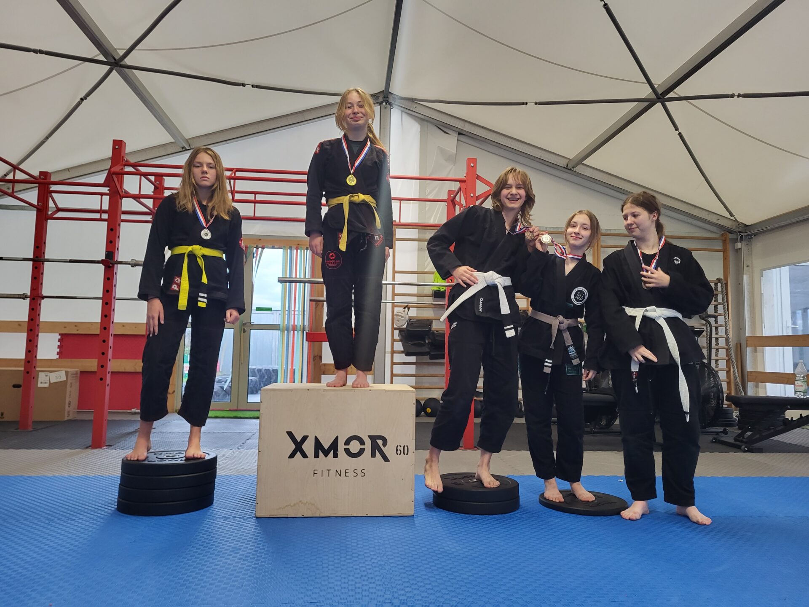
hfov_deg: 67.3
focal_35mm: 26
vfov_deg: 53.1
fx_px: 608
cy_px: 304
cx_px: 404
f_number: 1.8
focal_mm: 5.4
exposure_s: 1/100
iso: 320
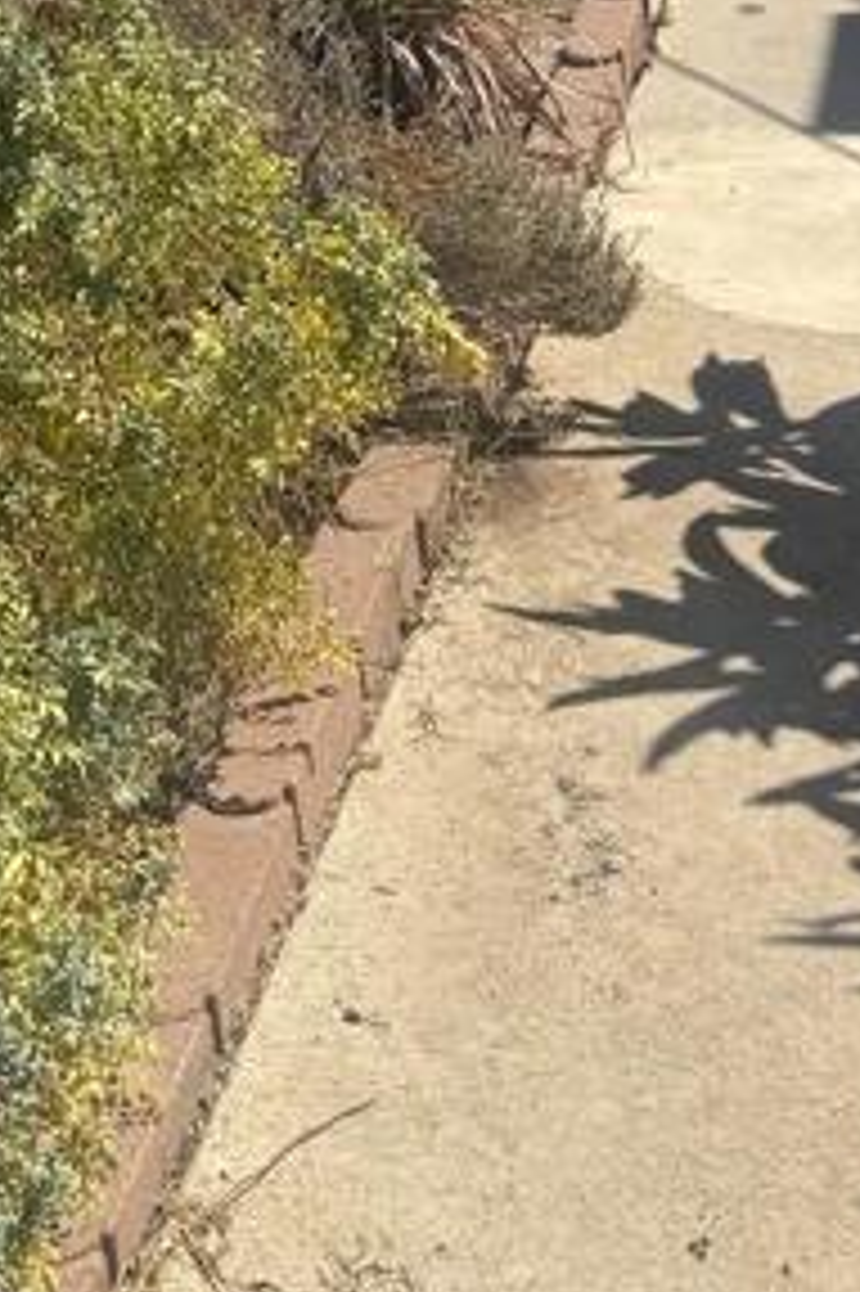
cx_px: 45
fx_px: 3193
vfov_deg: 19.8
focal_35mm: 89
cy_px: -653
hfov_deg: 15.1
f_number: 1.78
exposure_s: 1/4673
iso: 80
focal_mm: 6.76
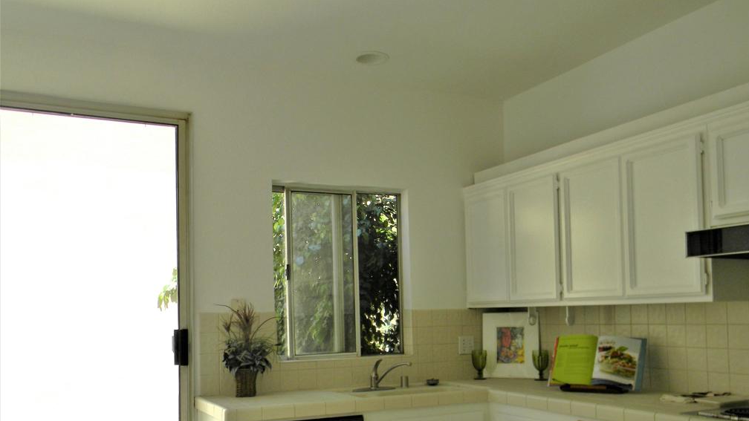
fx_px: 616
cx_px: 380
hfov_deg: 62.6
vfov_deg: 37.3
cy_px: 284
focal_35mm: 31
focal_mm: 5
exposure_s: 1/126
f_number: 3.5
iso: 80
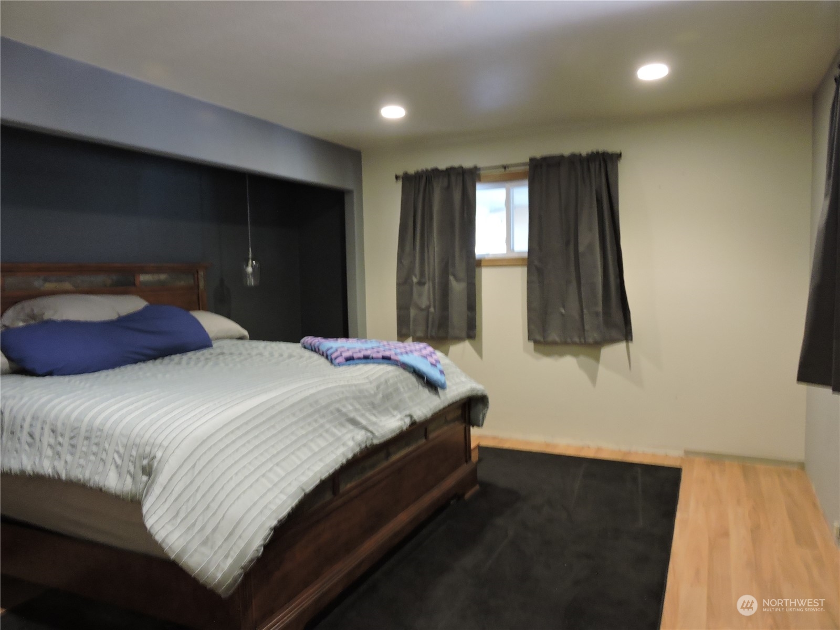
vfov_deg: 56.8
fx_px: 582
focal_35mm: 24
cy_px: 315
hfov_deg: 71.6
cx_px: 420
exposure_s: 1/13
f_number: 3.3
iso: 400
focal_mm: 4.3
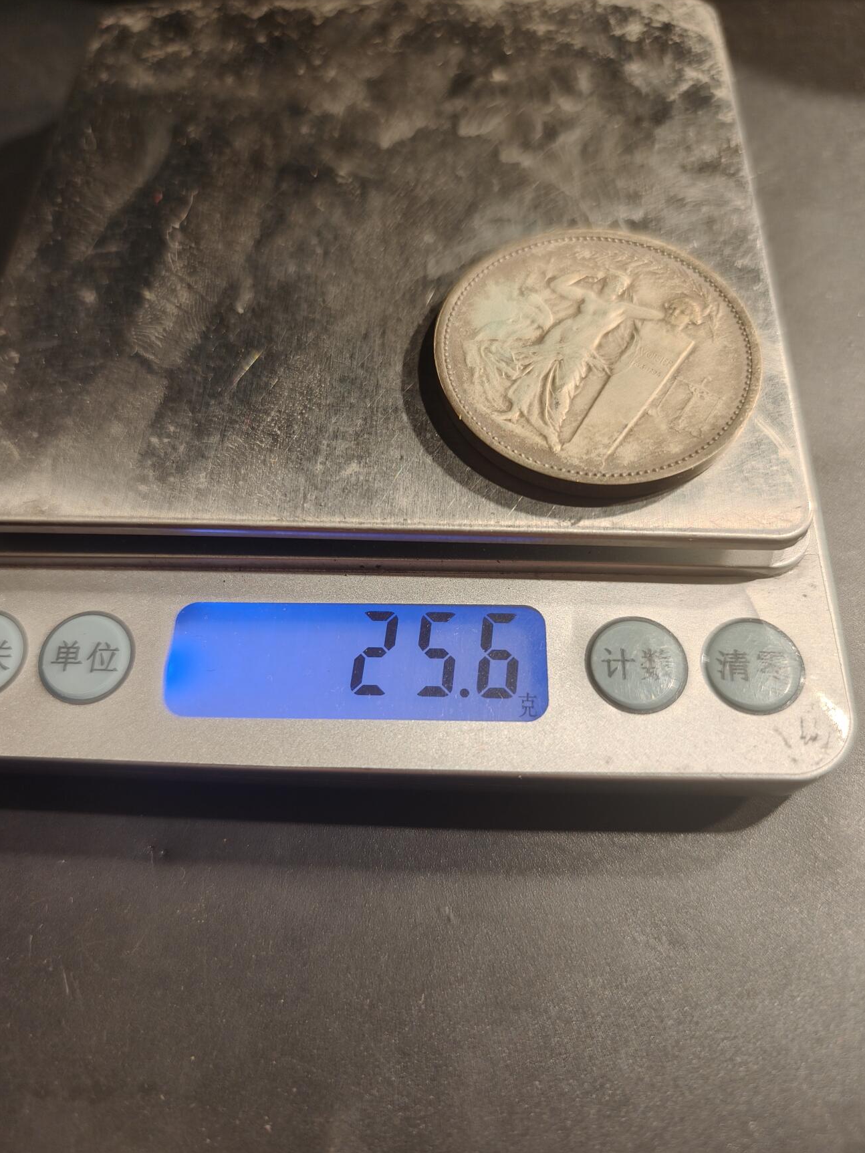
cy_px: 584
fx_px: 800
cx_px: 417
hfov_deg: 56.8
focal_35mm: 24
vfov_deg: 71.6
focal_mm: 6.06
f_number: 1.6
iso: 100
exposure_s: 1/100
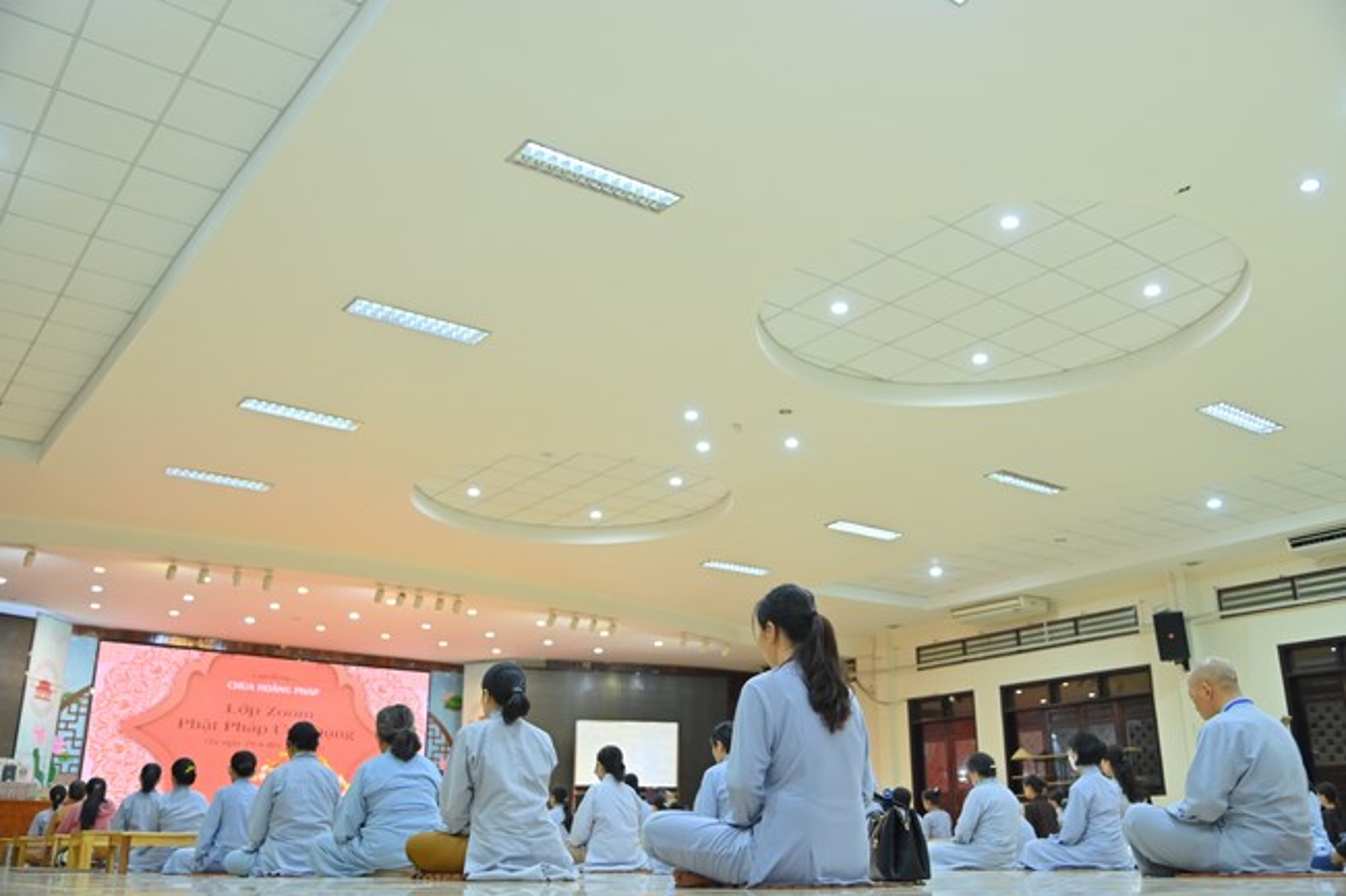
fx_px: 1196
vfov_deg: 41.1
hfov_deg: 58.7
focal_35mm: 32
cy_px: 448
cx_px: 673
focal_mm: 32
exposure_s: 1/60
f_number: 4
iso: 1250
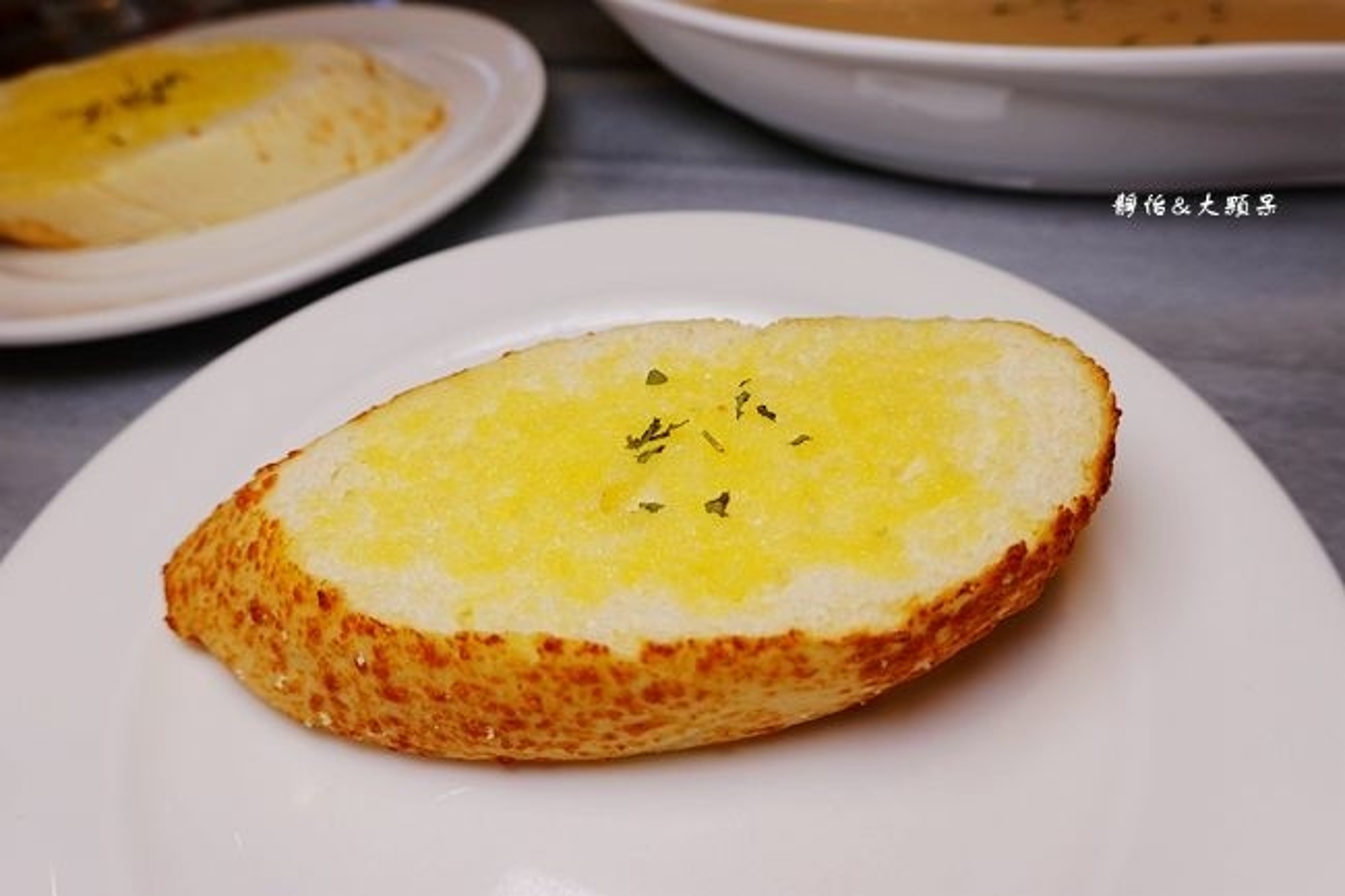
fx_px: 896
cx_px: 672
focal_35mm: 24
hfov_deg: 73.8
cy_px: 448
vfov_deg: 53.1
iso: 125
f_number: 4
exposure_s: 1/200
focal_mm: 9
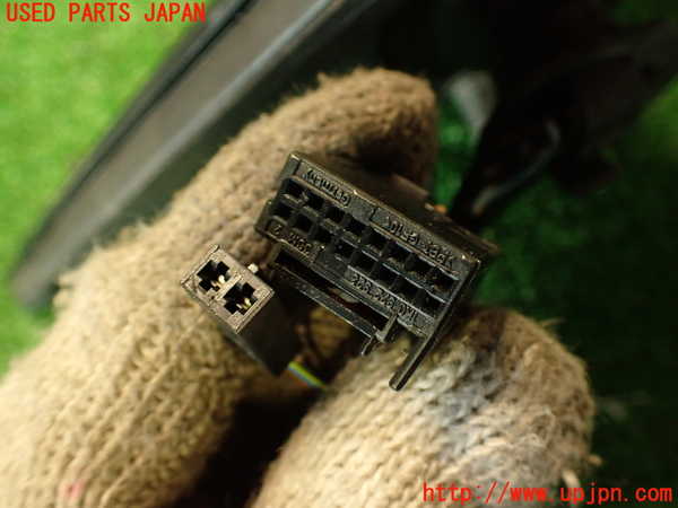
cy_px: 254
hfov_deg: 56.8
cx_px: 339
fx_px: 627
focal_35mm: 32
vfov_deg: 44.2
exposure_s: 1/30
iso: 640
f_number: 2.4
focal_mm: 5.79
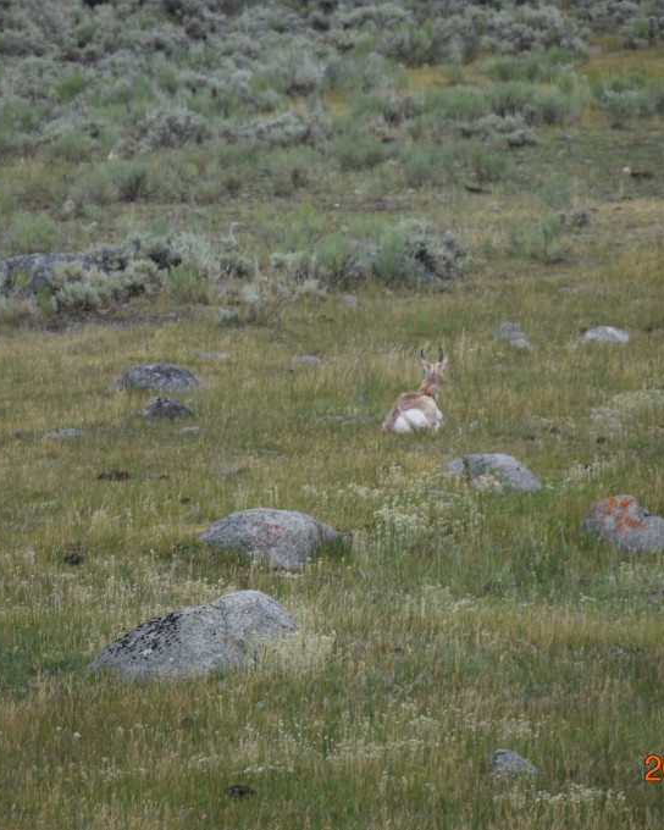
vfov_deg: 4.6
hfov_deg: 3.7
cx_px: 316
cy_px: 415
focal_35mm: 424
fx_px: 10415
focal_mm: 200
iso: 400
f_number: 5.6
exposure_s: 1/1250
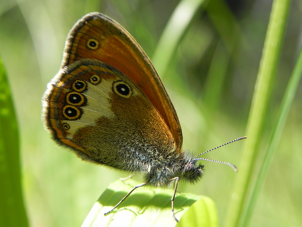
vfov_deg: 15.6
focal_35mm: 95
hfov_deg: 20.7
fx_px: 829
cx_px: 151
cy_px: 114
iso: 160
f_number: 4
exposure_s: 1/373
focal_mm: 16.9
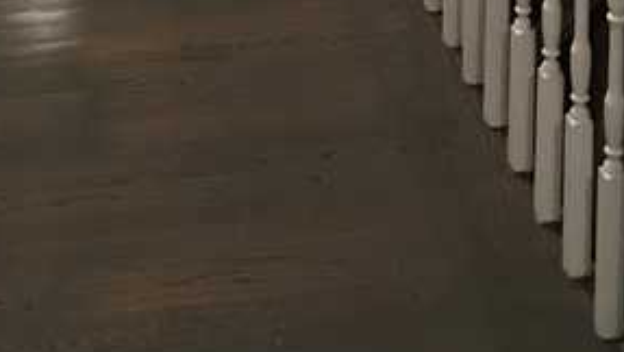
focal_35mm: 110
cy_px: -515
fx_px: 1822
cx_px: 370
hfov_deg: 19.4
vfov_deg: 9.7
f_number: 2.2
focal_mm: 4.15
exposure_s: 1/4
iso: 64
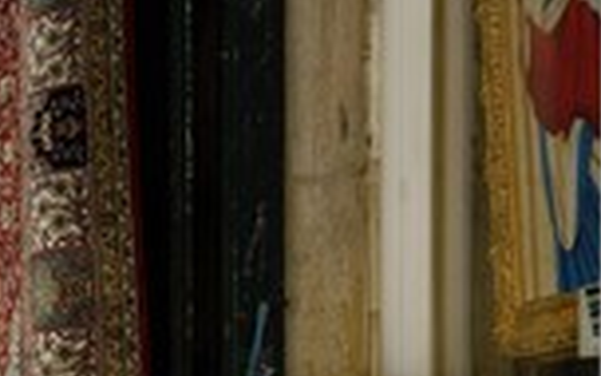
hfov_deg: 13.2
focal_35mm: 155
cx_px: -79
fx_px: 2539
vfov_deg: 8.3
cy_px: 550
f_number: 6.3
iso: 200
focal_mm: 55
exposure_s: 1/320
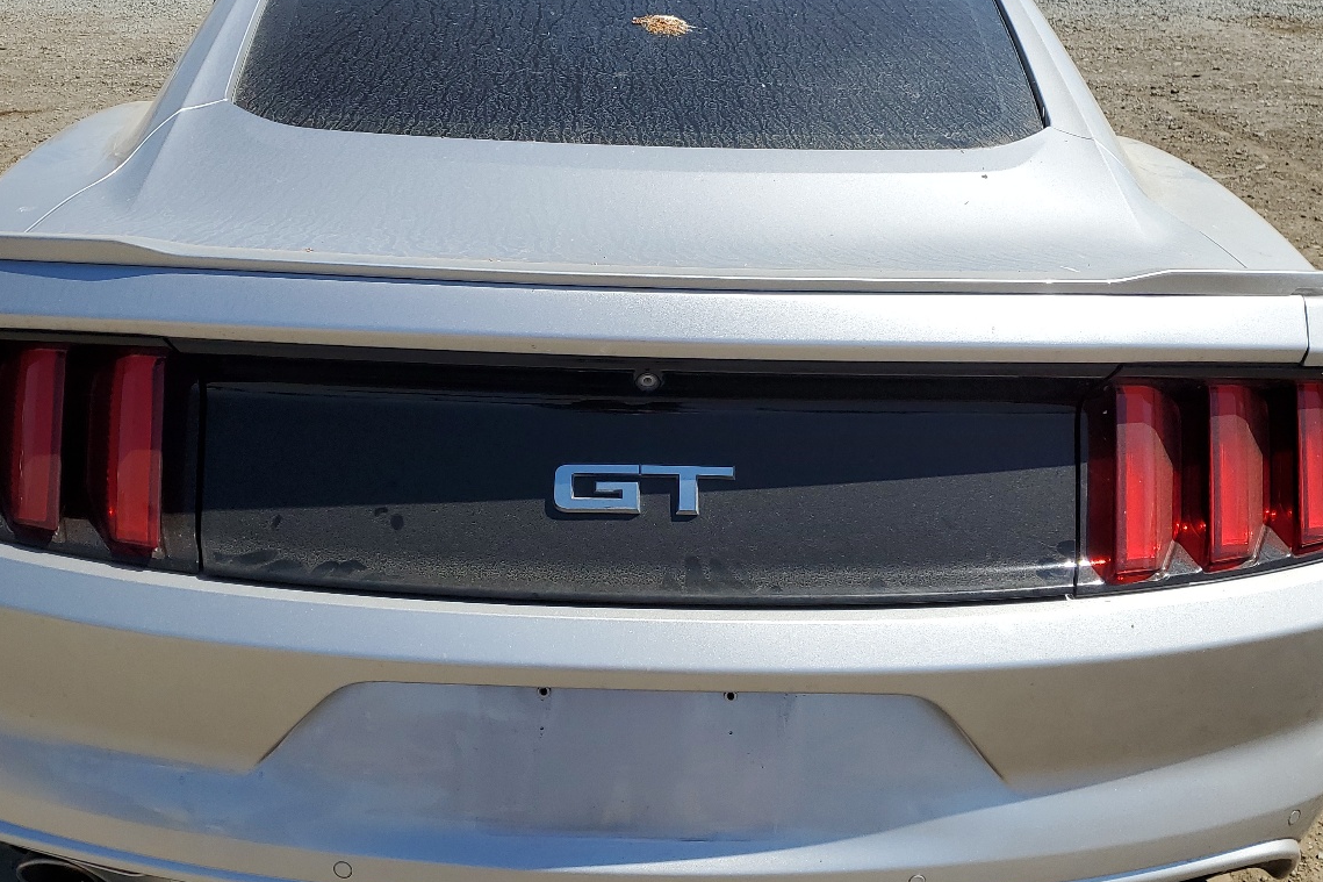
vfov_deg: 35.0
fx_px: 1396
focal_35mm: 38
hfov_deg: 50.7
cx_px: 627
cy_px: 438
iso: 50
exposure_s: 1/5000
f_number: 1.5
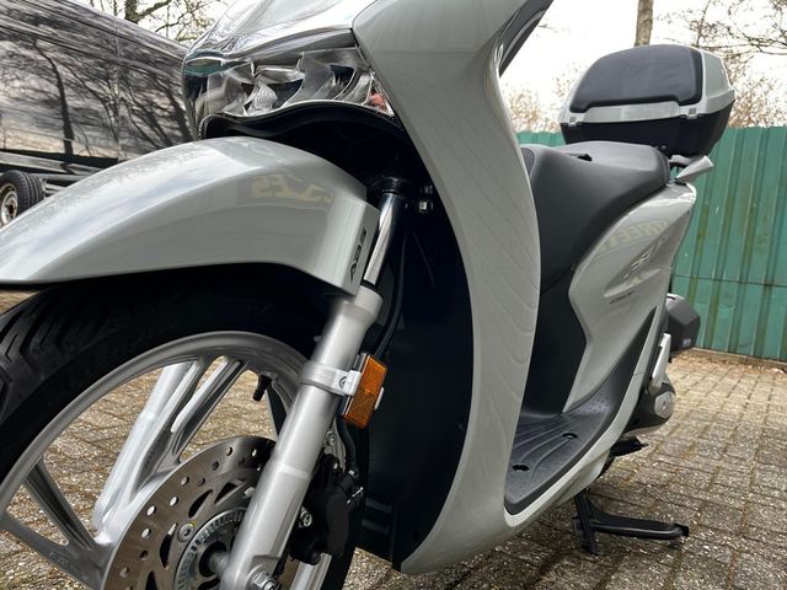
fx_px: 591
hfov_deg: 67.3
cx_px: 394
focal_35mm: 26
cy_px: 295
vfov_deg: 53.1
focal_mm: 5.1
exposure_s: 1/122
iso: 50
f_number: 1.6
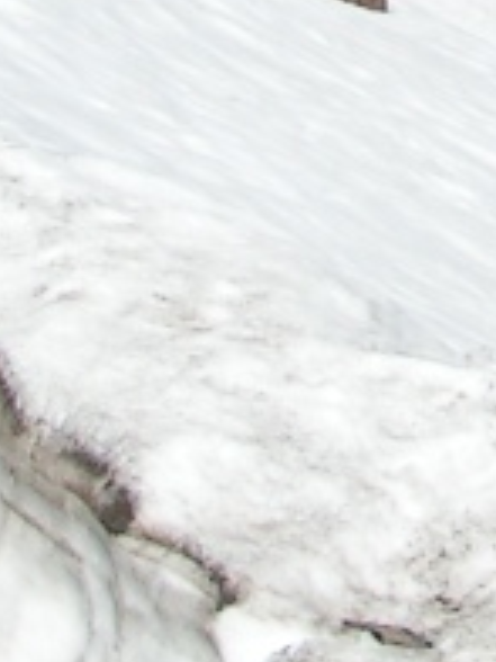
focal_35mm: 199
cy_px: -172
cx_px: 678
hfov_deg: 7.4
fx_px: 3802
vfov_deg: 9.8
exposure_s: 1/1000
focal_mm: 5.8
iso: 50
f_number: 5.6
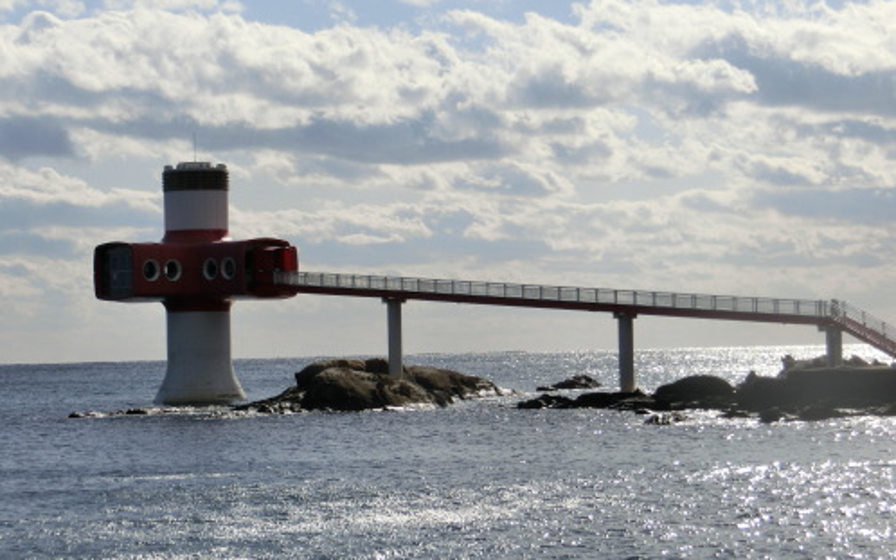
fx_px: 3223
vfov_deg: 9.9
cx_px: 448
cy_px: 336
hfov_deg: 15.8
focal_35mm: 132
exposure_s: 1/400
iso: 80
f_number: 11.5
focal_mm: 22.1
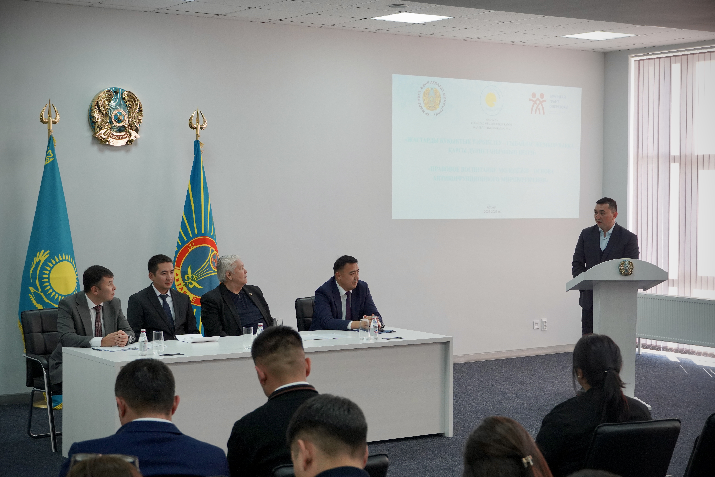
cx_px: 358
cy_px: 238
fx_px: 1271
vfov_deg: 21.2
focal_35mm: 64
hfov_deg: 31.4
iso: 1000
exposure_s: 1/160
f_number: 5
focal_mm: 43
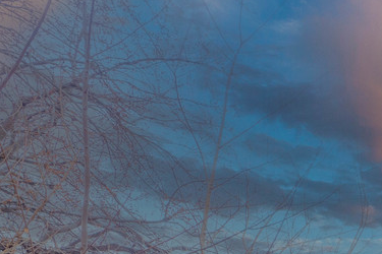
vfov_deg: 14.3
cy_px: 482
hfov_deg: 17.5
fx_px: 870
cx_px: 766
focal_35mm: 82
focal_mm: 19
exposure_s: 1/400
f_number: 8
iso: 160
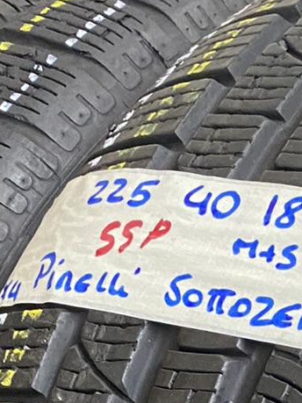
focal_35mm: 116
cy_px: 622
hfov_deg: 12.4
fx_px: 1350
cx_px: 388
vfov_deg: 15.5
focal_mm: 4.25
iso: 500
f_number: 1.8
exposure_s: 1/56
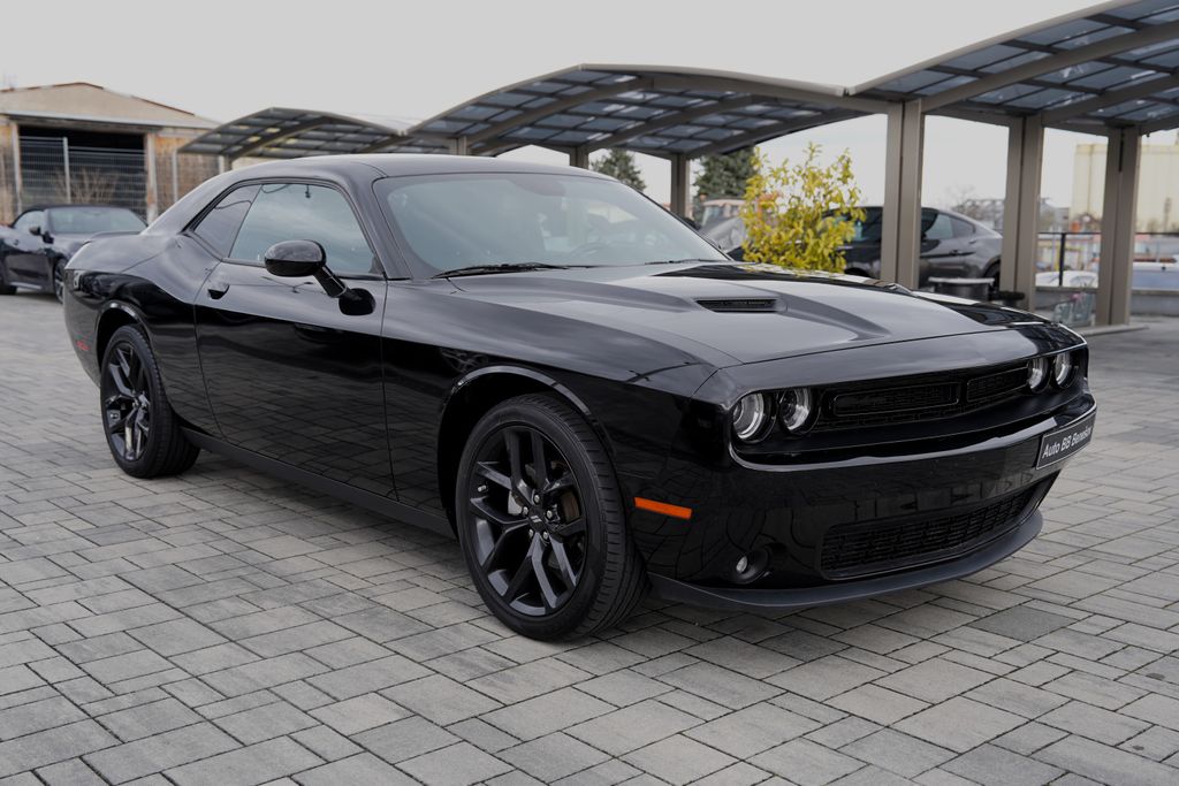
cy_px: 393
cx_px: 590
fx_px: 1245
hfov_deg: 50.7
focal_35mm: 38
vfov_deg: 35.1
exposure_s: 1/60
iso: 100
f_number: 4
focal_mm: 38
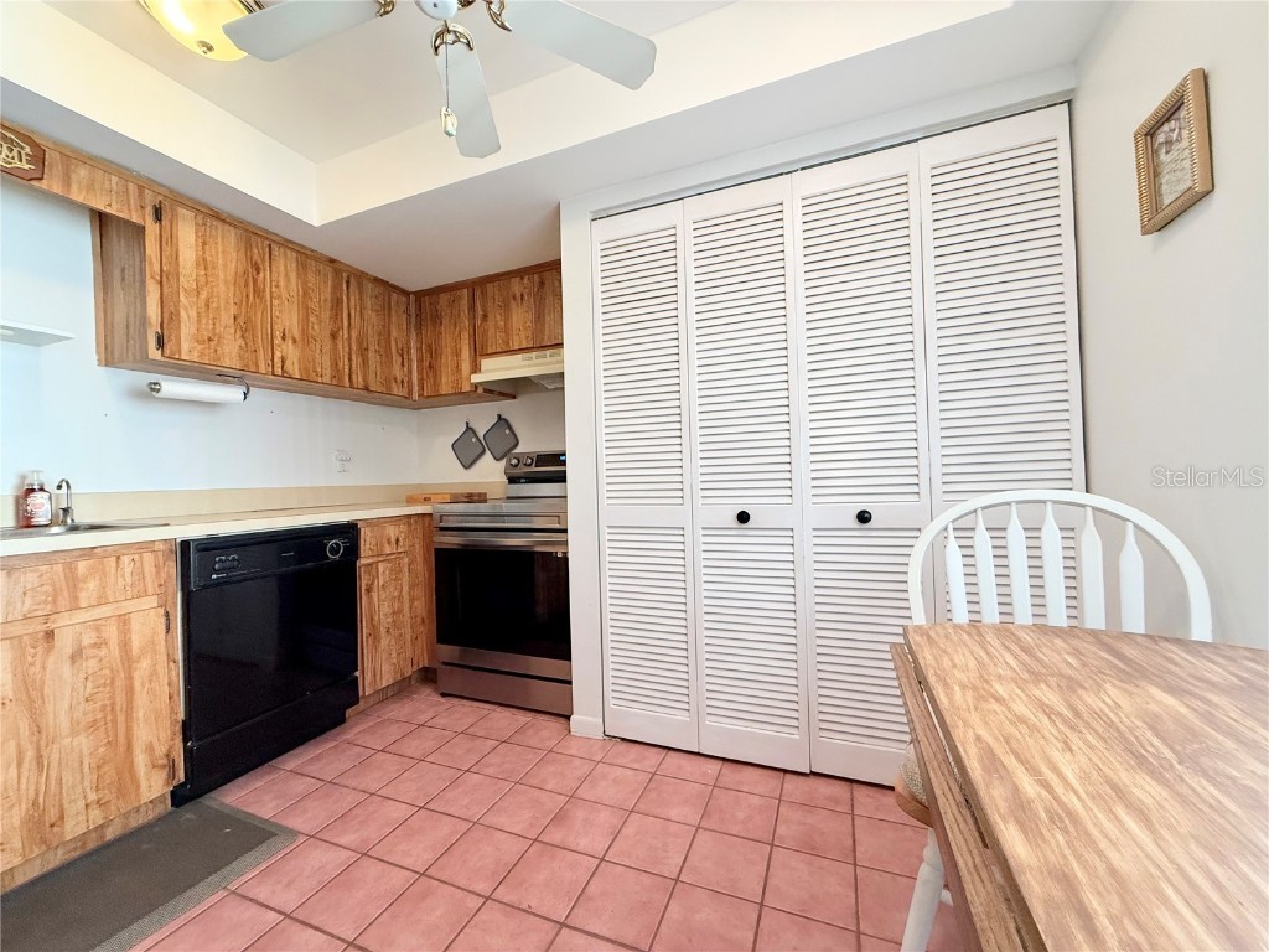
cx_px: 634
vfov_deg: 85.7
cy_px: 476
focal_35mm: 14
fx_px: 513
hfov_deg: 102.1
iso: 250
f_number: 2.2
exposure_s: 1/120
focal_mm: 2.22
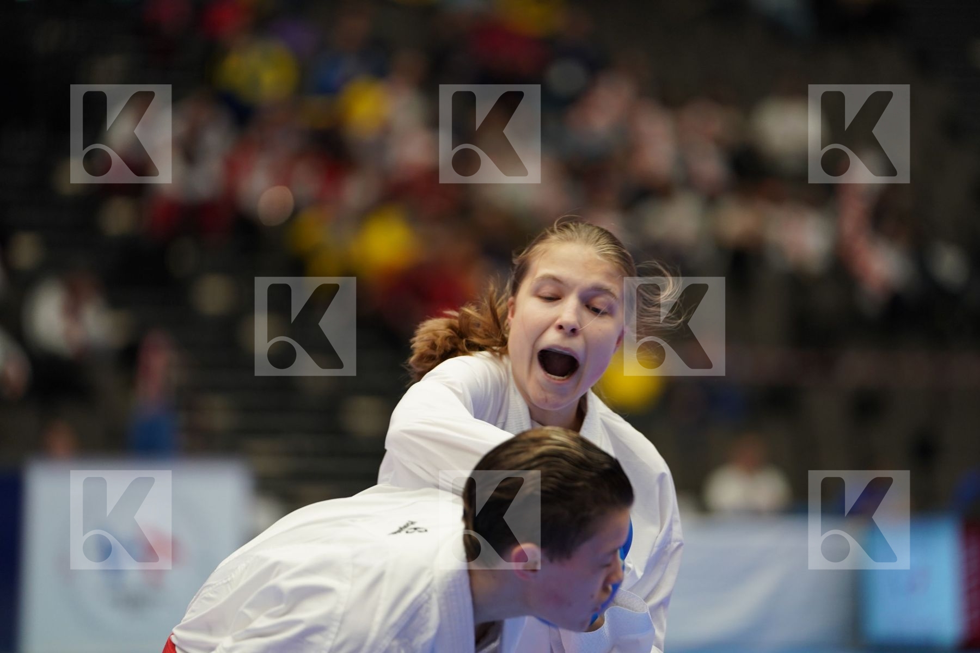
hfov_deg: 10.9
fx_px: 5145
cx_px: 490
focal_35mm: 189
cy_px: 326
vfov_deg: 7.3
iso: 1000
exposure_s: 1/500
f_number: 2.8
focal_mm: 189
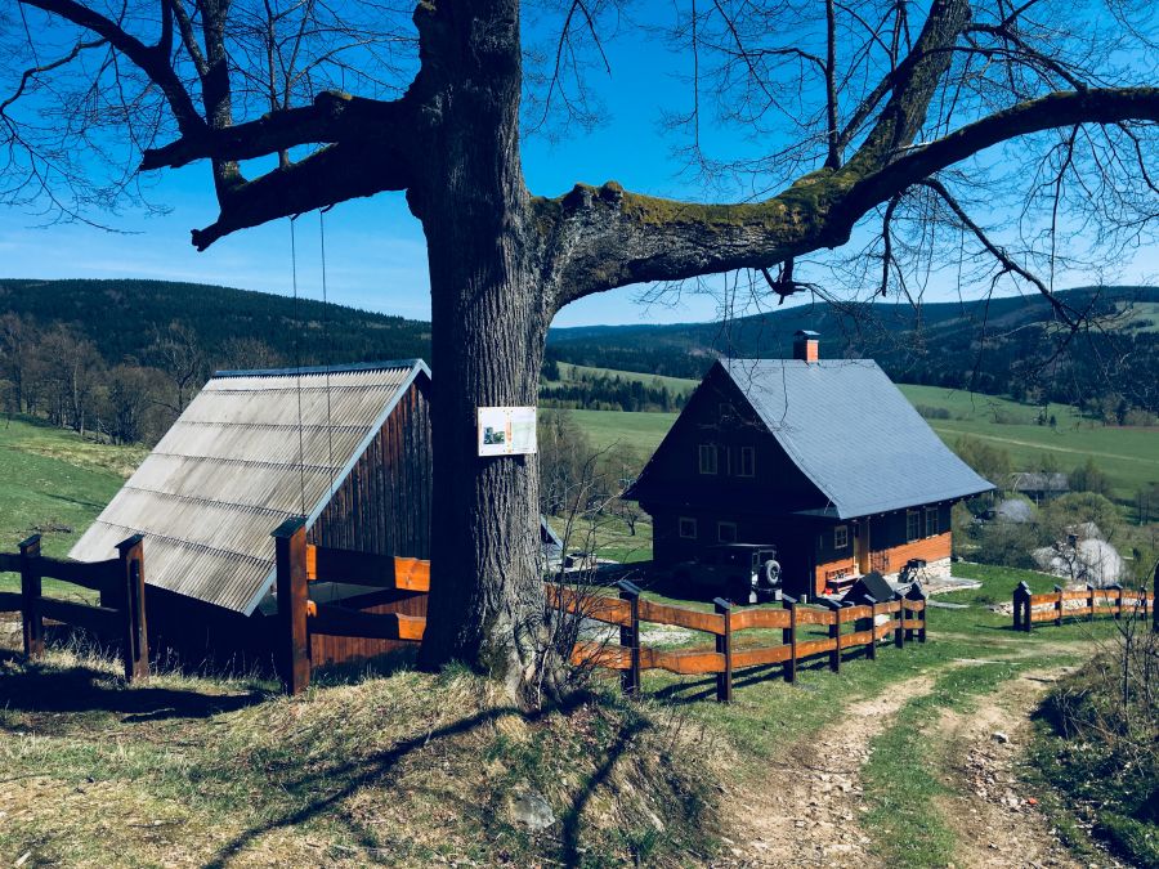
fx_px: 971
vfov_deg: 48.2
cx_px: 580
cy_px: 434
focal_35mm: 29
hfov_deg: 61.7
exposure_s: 1/1570
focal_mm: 4.15
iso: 25
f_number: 2.2
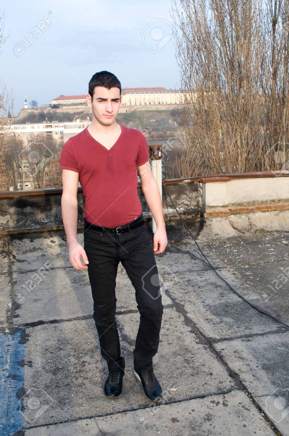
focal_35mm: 42
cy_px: 218
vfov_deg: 46.5
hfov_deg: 31.8
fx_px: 507
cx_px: 144
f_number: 11
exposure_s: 1/125
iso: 400
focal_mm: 28
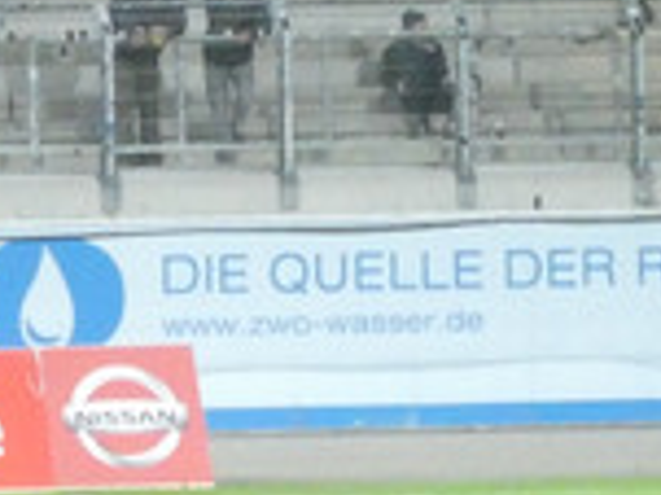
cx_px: 179
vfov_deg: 1.8
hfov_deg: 2.3
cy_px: -421
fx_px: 16161
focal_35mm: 847
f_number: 5.6
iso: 1600
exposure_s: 1/50
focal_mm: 35.8
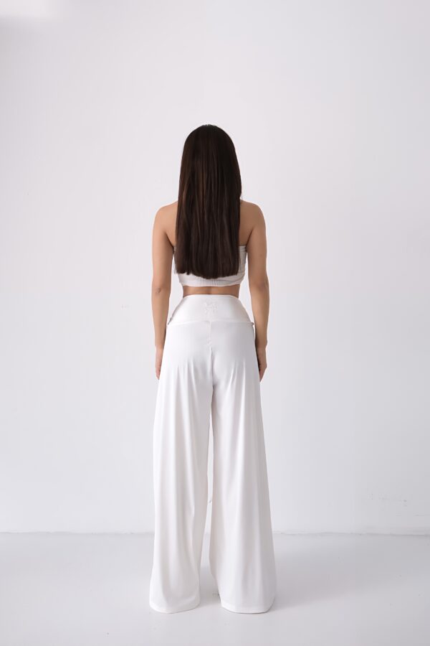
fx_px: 537
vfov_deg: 61.9
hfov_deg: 43.6
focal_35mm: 30
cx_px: 215
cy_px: 323
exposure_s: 1/60
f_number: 5.6
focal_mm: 20.2
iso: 2000
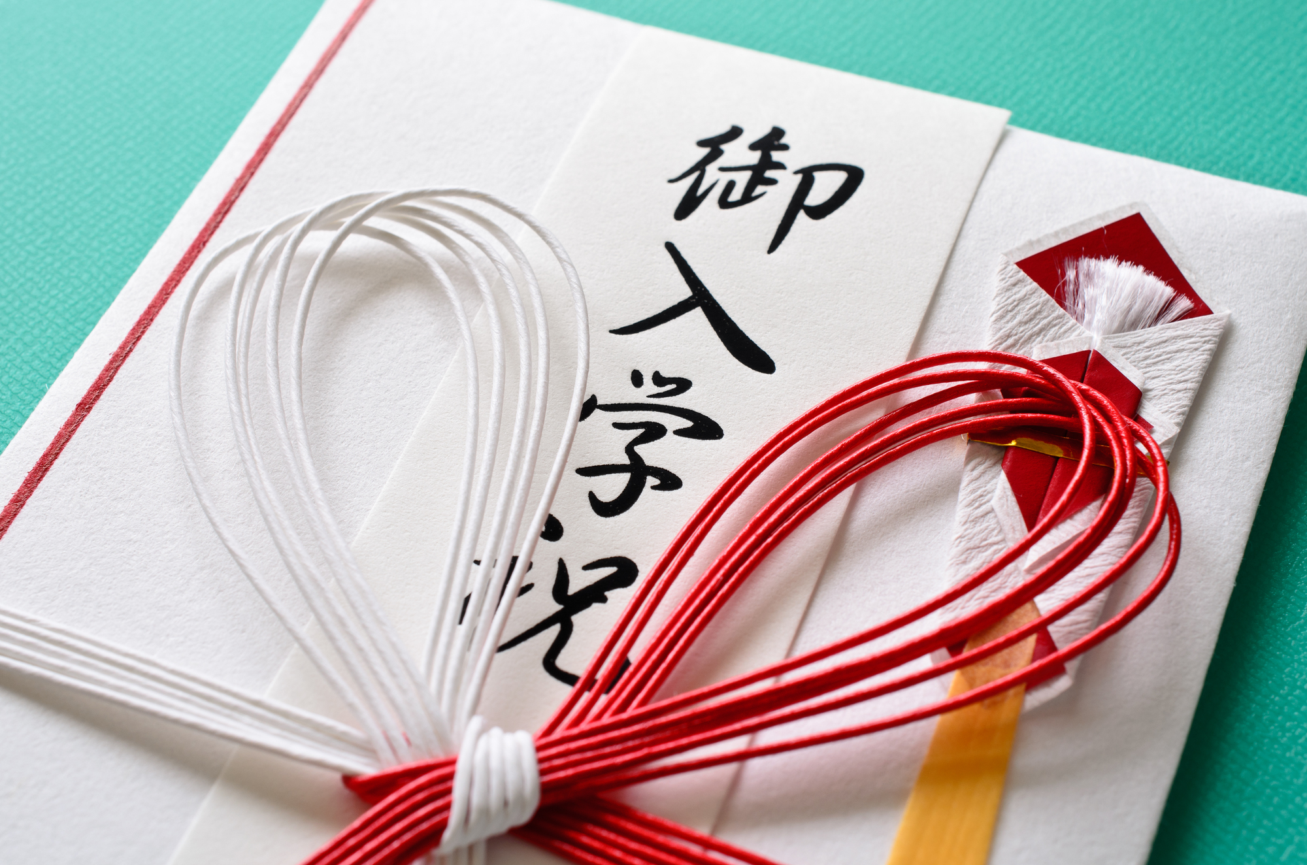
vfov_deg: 22.5
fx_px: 2173
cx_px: 654
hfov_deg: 33.5
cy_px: 432
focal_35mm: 60
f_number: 11
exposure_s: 1/1.25
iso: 100
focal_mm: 40
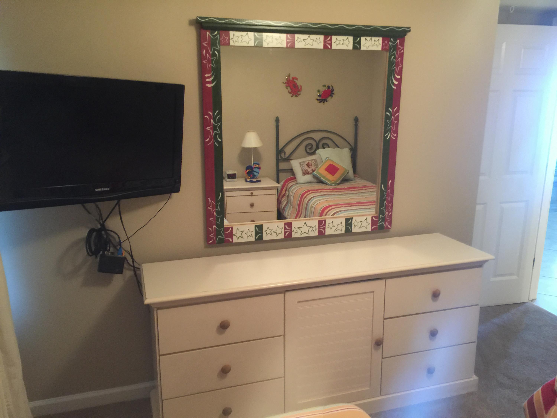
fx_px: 467
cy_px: 209
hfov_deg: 61.7
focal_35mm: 29
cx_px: 278
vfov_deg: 48.2
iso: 80
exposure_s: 1/4
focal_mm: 4.15
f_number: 2.2
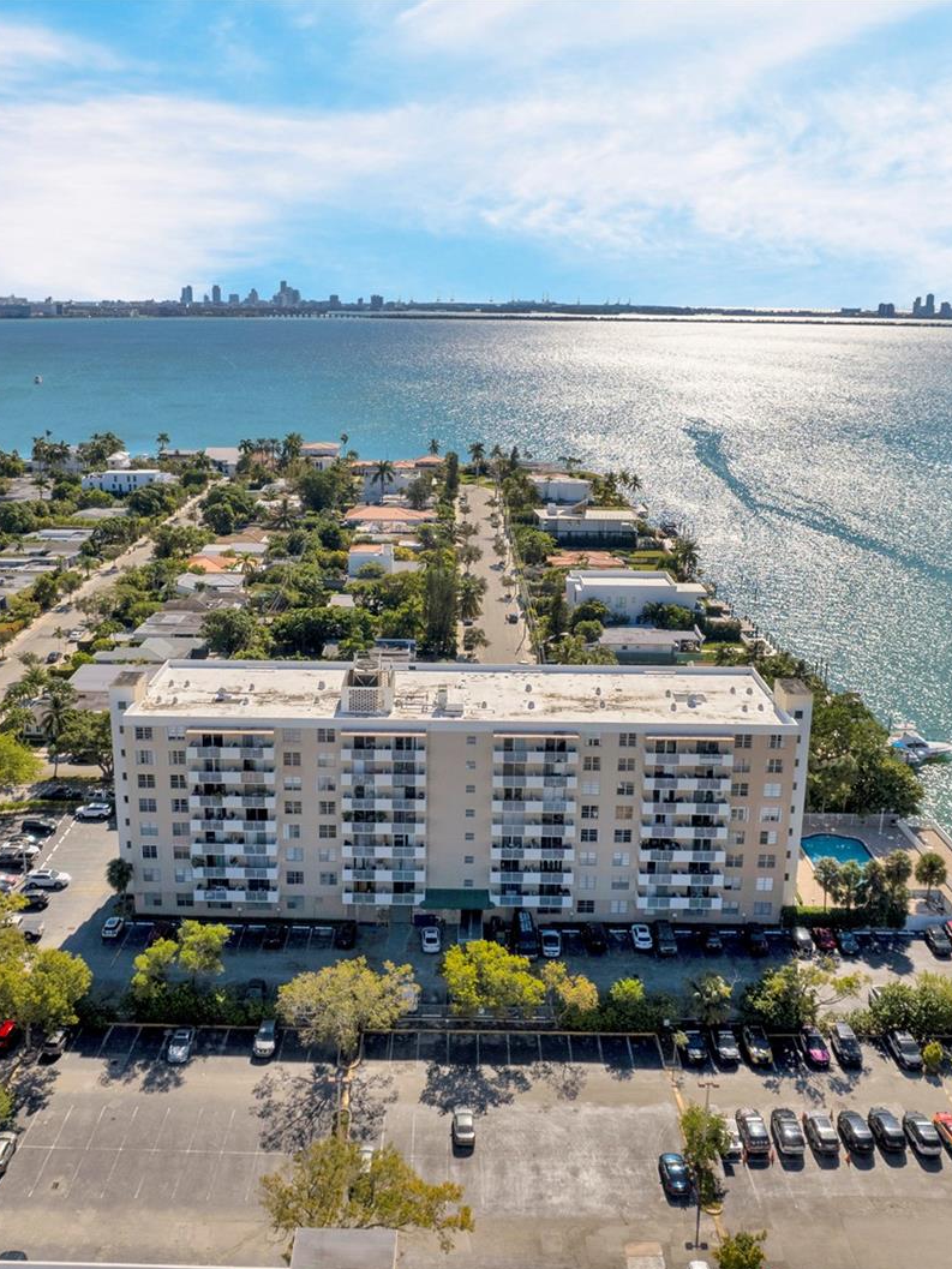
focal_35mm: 32
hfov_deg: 44.1
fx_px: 1173
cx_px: 447
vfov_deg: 56.8
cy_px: 637
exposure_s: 1/3200
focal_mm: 8.38
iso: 110
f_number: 2.8
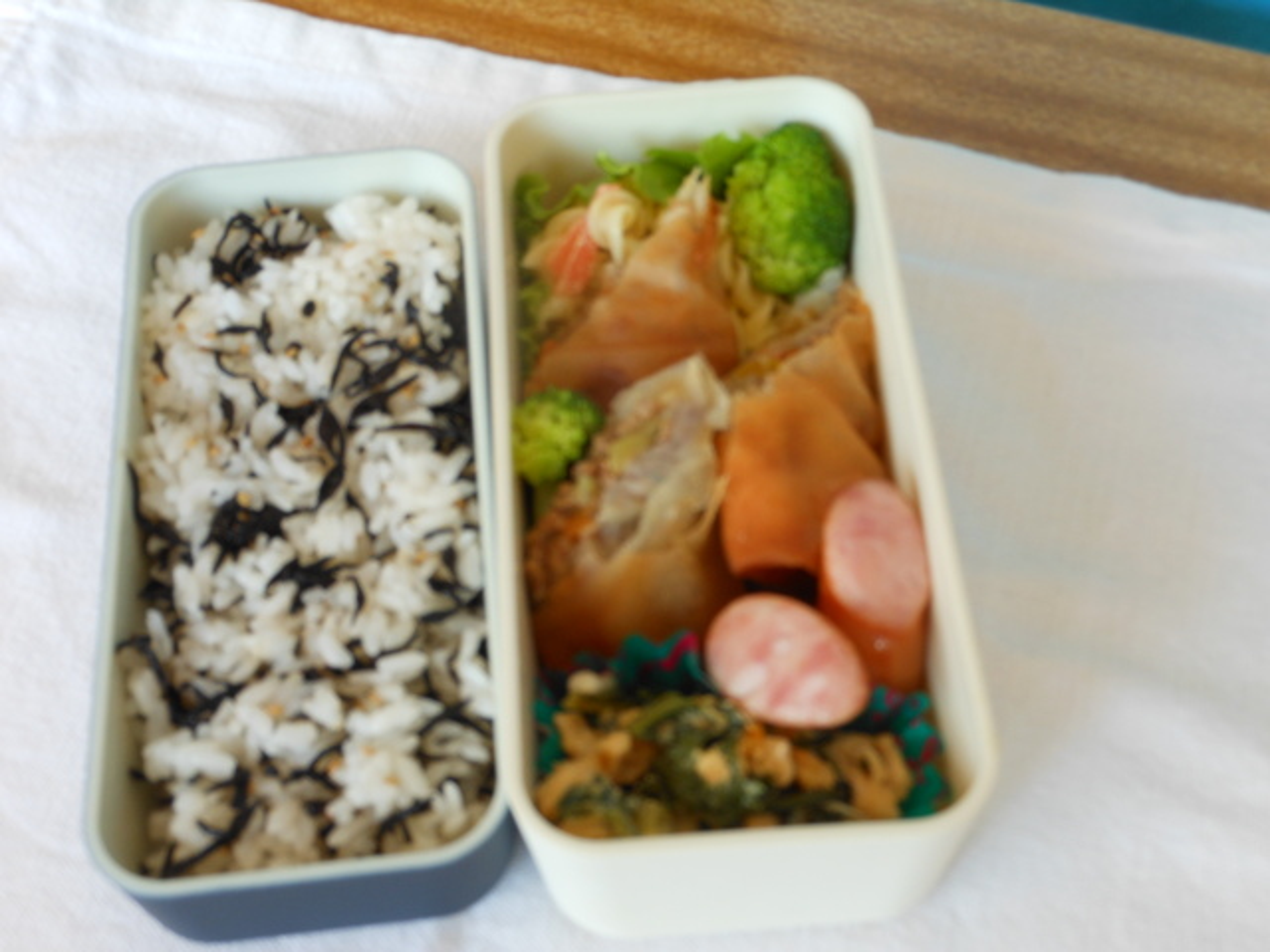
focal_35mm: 45
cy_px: 476
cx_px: 635
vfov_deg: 32.2
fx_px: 1651
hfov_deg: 42.1
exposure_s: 1/40
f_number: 4.6
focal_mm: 8.1
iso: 80
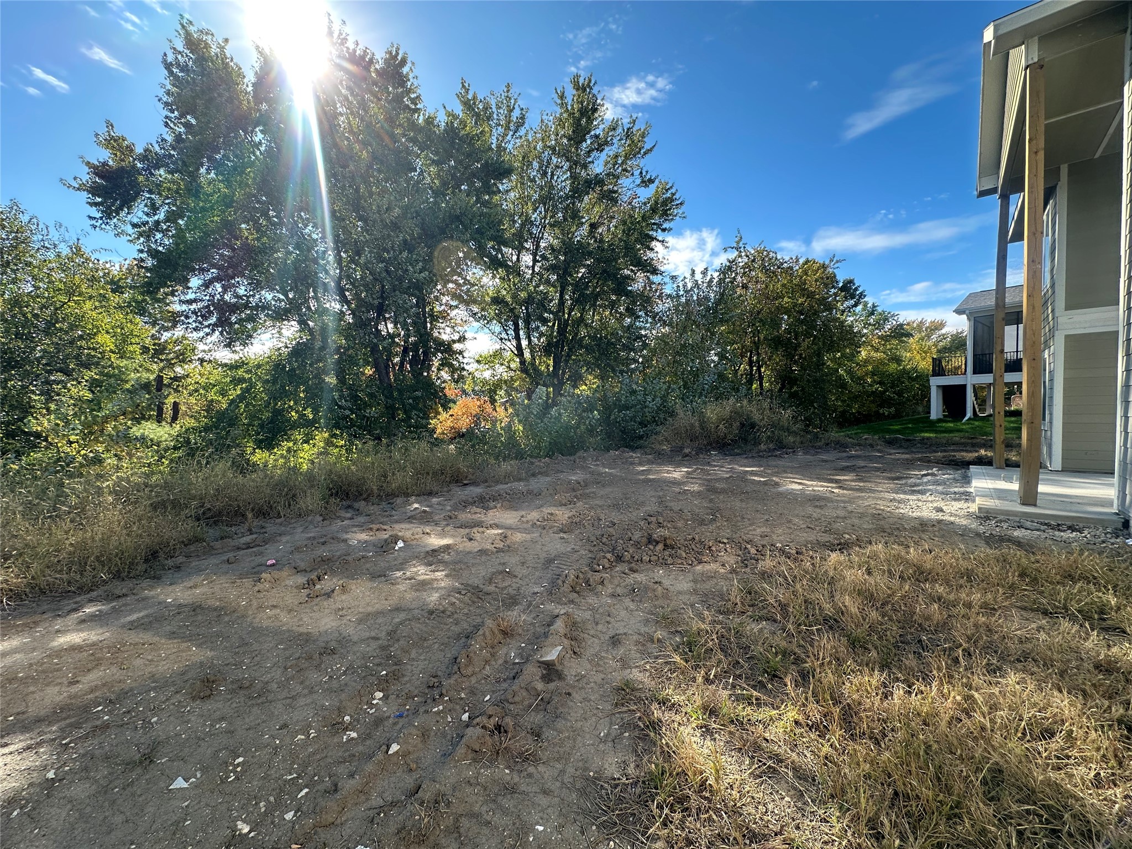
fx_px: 458
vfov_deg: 85.7
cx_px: 566
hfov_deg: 102.1
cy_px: 424
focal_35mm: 14
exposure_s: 1/548
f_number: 2.2
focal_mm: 2.22
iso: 40
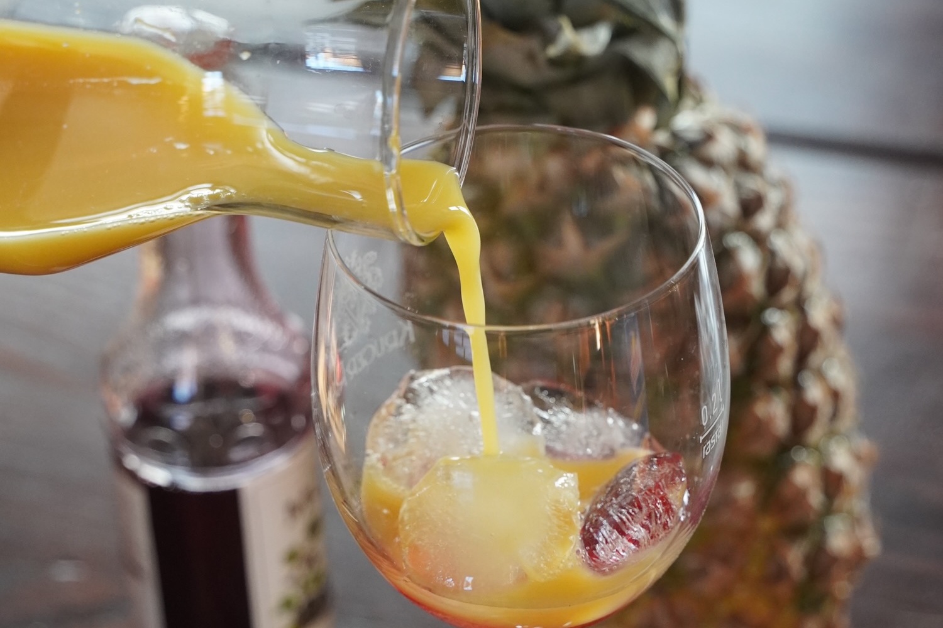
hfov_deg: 26.5
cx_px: 472
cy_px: 314
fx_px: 2004
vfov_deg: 17.8
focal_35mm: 76
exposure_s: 1/160
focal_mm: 51
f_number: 3.5
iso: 1600
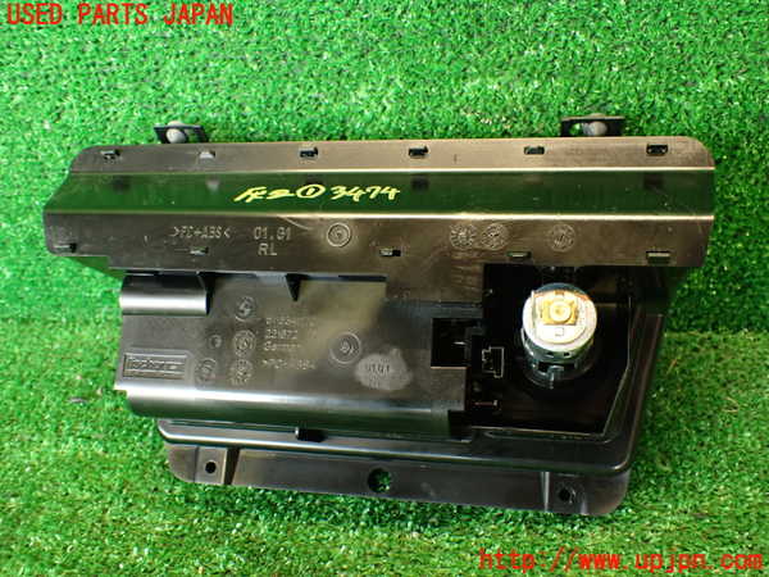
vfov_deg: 44.2
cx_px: 384
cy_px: 288
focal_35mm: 32
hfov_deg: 56.8
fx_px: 711
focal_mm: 5.79
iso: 400
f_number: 2.4
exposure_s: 1/30
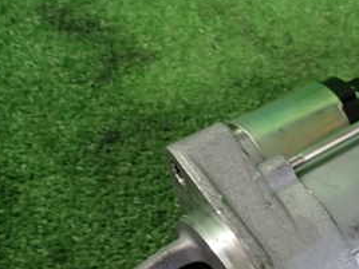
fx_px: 581
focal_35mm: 56
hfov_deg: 32.7
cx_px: 321
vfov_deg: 25.0
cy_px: 261
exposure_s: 1/30
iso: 250
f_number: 2
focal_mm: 4.5
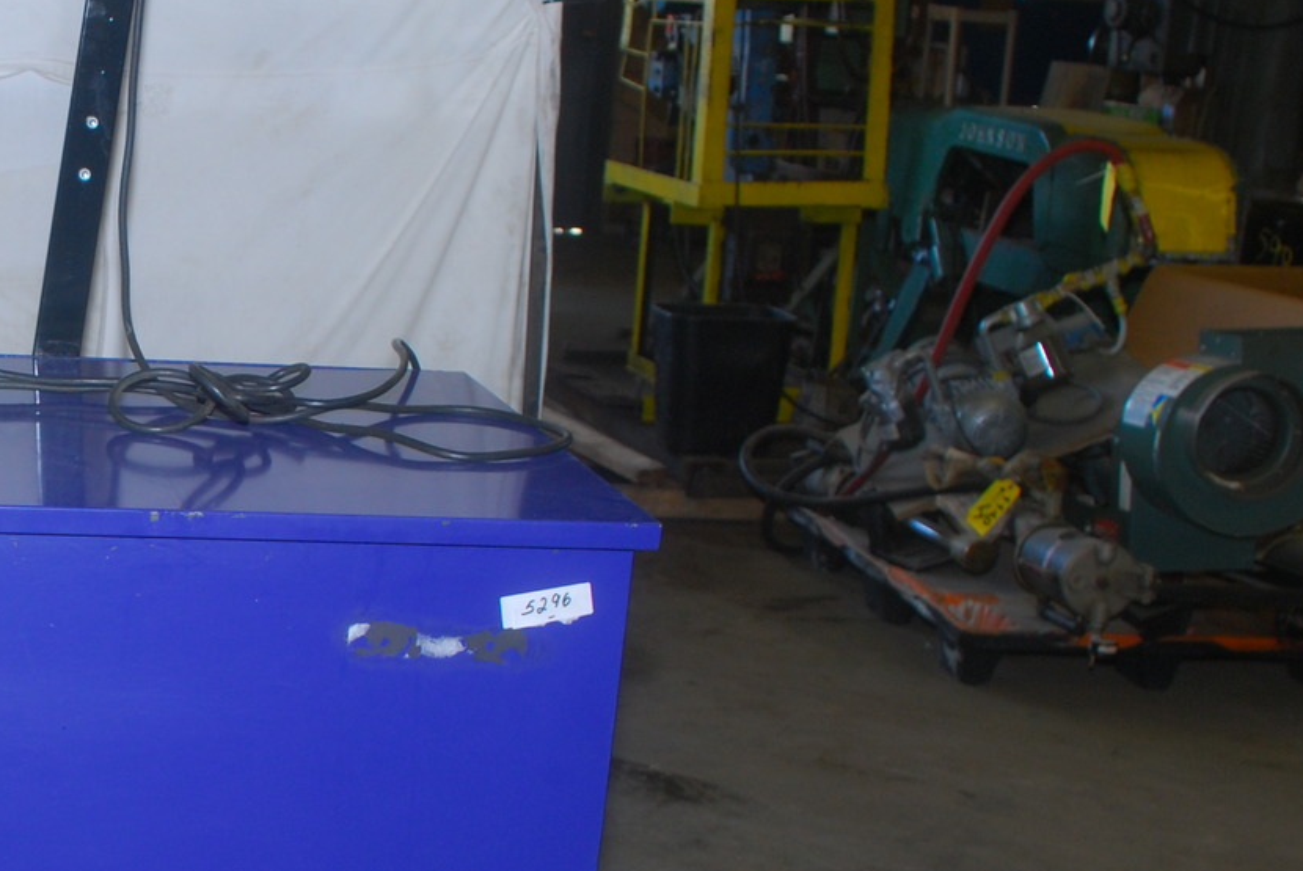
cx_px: 31
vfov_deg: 19.5
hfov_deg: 27.3
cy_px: 556
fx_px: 2536
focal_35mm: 70
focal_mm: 20
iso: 200
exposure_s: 1/60
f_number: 5
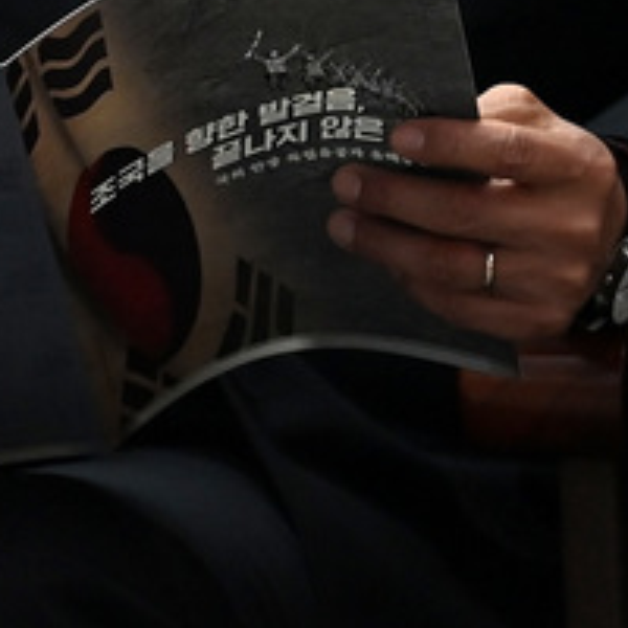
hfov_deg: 1.8
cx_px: 719
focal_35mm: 953
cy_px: -670
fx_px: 19561
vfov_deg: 1.8
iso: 1600
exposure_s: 1/320
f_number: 3.2
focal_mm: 160
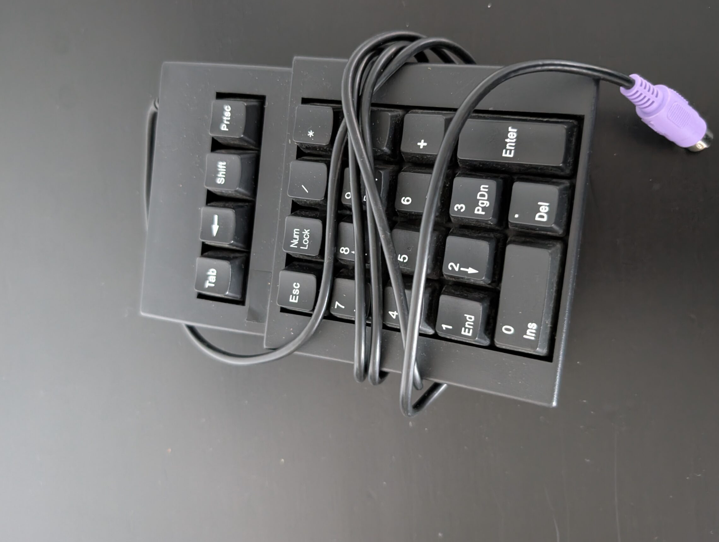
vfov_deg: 51.4
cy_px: 239
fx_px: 562
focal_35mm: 27
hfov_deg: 65.2
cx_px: 374
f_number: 1.68
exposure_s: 1/28.9
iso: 2327
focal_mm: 6.9
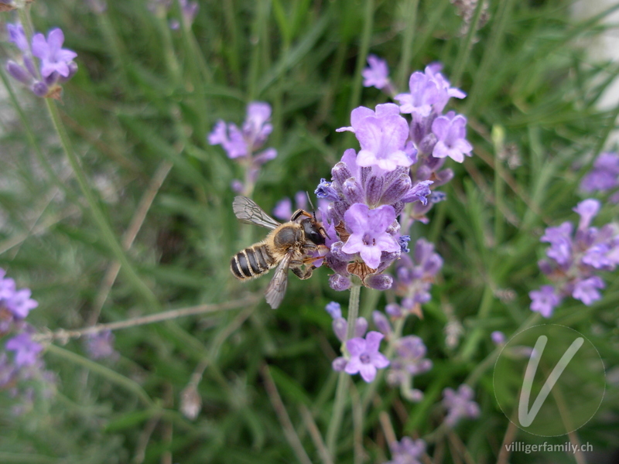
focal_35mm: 38
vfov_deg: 37.7
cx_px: 310
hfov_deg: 49.0
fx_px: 680
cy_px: 232
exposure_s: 1/64
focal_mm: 6.3
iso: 79
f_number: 2.9
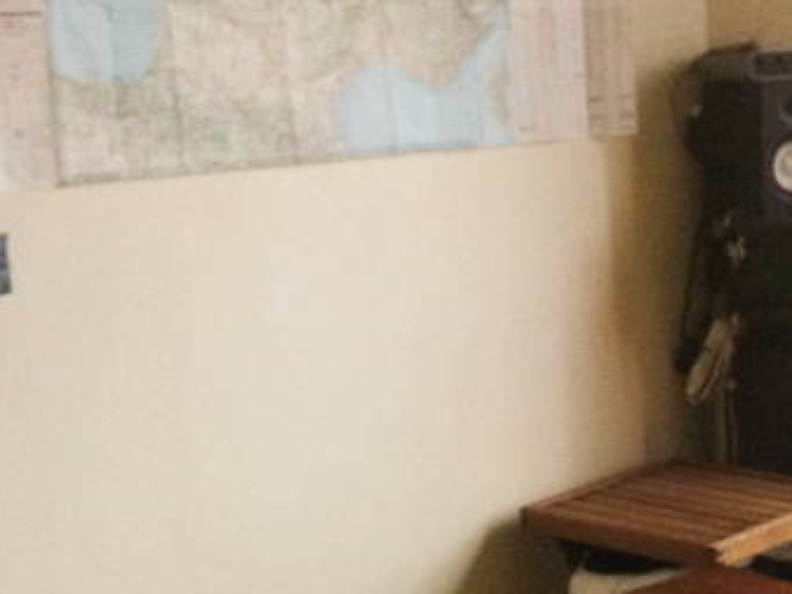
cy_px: 444
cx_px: 691
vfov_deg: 17.9
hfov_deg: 23.3
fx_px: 1877
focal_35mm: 82
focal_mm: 3.85
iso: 320
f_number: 2.8
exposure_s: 1/15
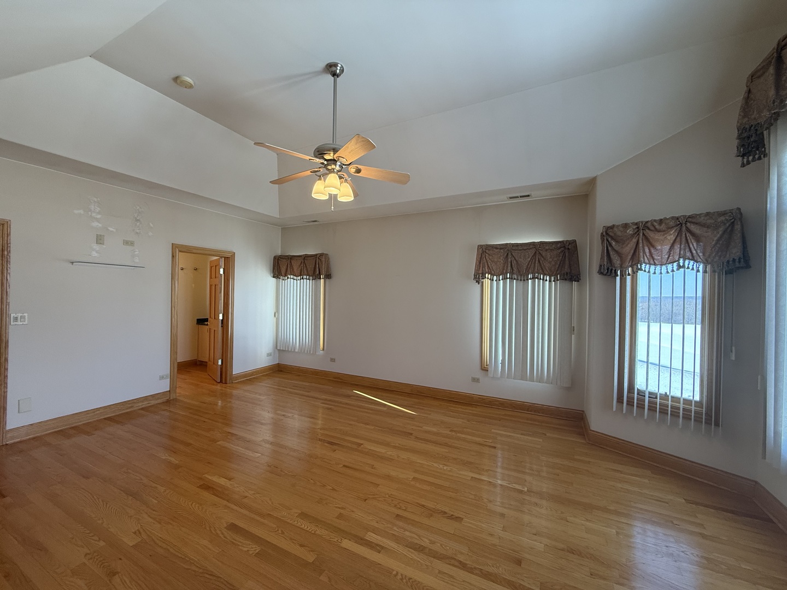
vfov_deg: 85.7
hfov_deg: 102.1
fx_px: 318
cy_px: 295
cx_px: 394
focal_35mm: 14
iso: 125
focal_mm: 2.22
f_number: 2.2
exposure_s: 1/120
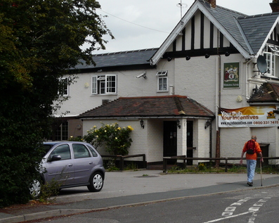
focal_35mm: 74
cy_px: 116
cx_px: 222
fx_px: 611
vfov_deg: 20.7
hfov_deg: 25.3
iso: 100
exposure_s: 1/400
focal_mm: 7.7
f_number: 5.6
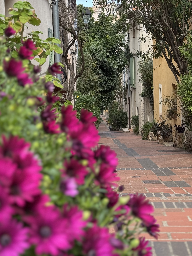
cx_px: 98
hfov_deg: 19.9
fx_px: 547
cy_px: 89
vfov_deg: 26.2
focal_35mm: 74
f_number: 1.78
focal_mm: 6.76
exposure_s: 1/568
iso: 64
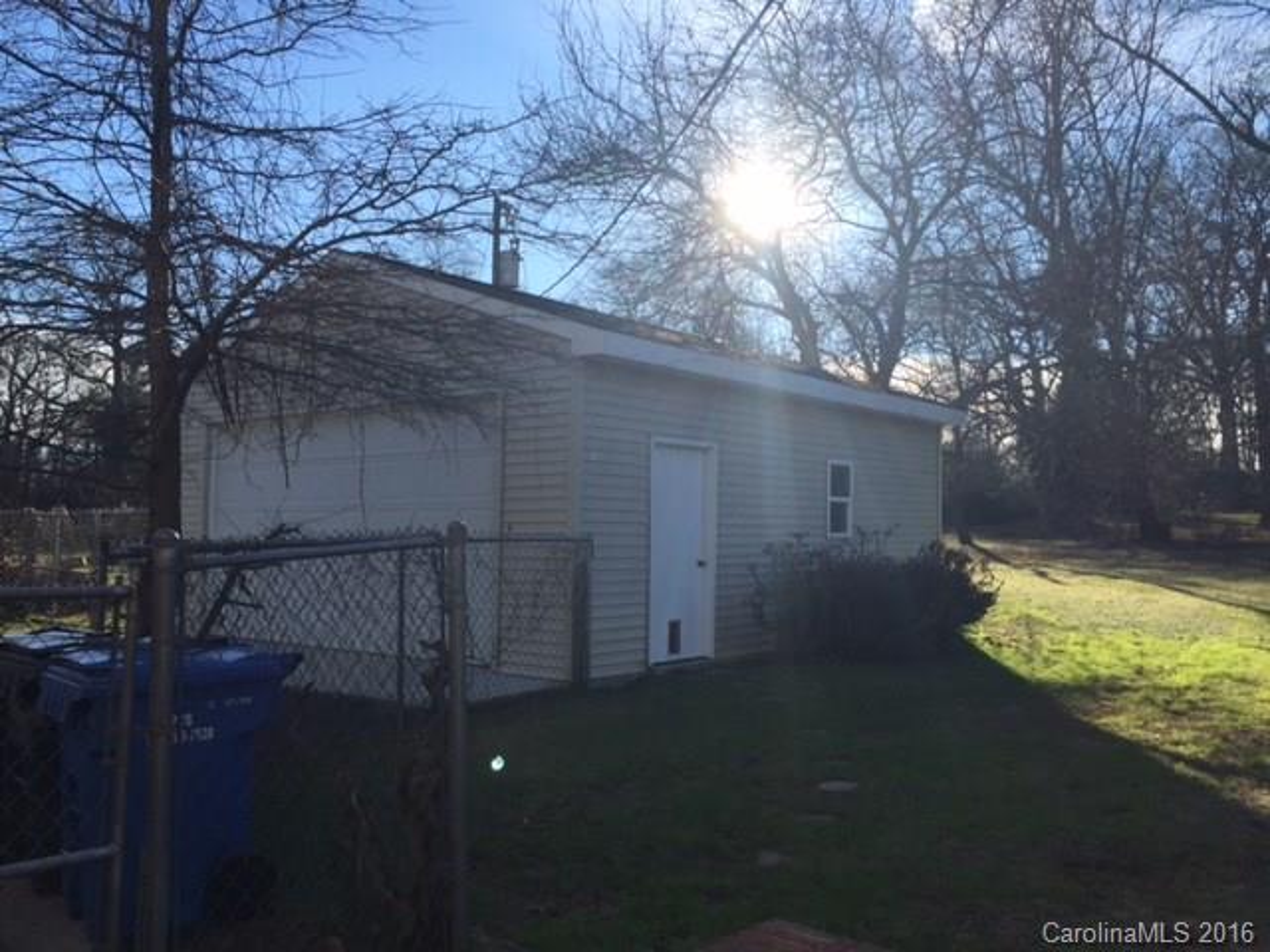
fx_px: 1064
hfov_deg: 61.7
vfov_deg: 48.2
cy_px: 476
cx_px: 635
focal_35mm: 29
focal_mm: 4.15
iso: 32
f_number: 2.2
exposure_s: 1/1582
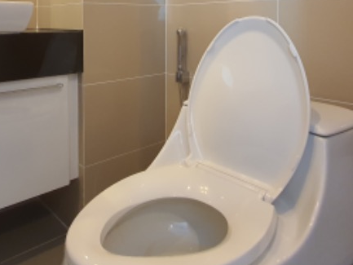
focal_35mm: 30
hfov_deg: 58.8
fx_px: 306
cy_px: 27
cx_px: 121
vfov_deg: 42.9
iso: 400
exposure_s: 1/50
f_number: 2.2
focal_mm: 1.8
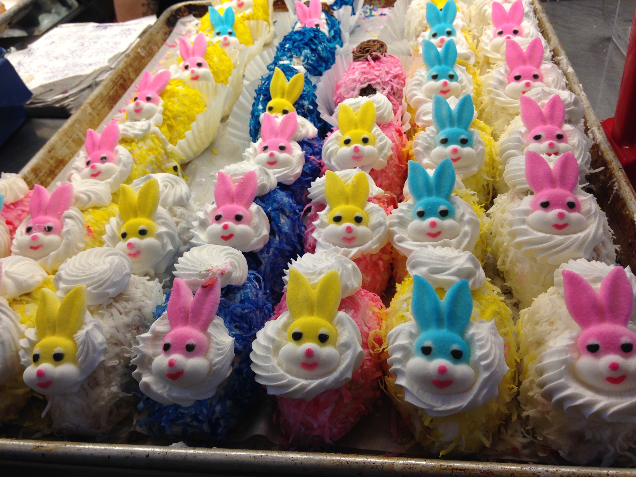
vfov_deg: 42.9
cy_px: 238
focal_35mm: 33
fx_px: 606
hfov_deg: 55.4
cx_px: 318
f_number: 2.4
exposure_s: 1/40
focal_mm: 4.12
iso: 50
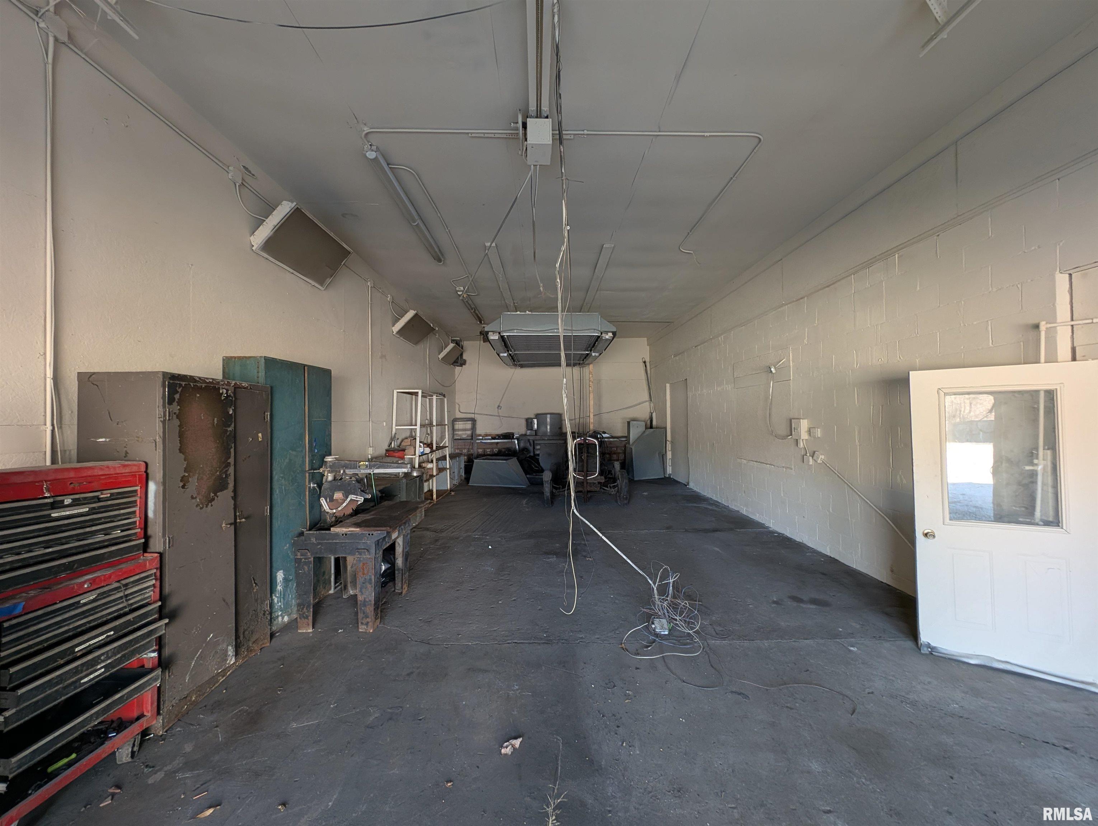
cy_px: 413
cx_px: 549
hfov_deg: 110.5
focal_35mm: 12
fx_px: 381
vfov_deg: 94.6
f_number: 1.95
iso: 82
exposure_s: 1/45.5
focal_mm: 2.23
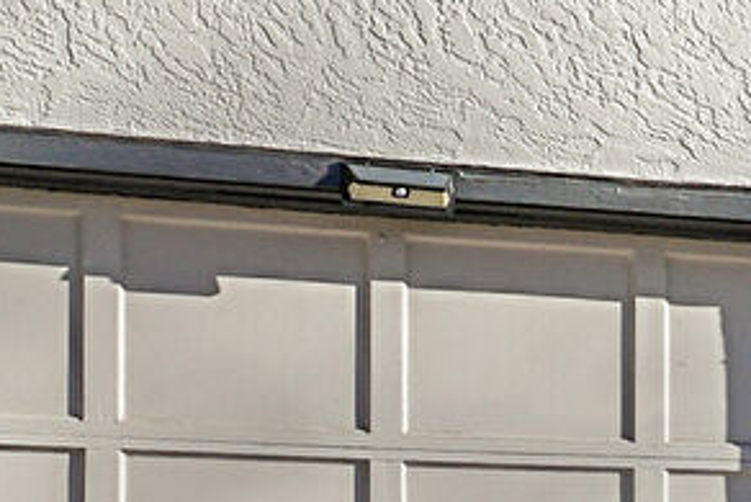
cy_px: 404
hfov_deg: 13.5
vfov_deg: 10.3
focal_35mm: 133
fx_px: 2776
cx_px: 1433
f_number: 8
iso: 50
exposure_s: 1/60
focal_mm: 16
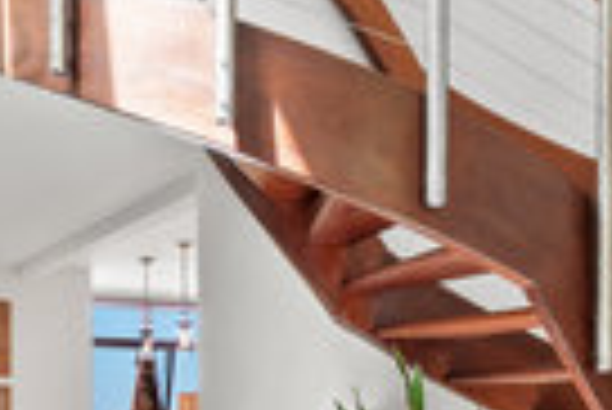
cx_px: 173
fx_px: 868
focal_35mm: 51
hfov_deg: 38.1
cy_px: 428
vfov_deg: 25.0
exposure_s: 1/3
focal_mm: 16
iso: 400
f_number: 16
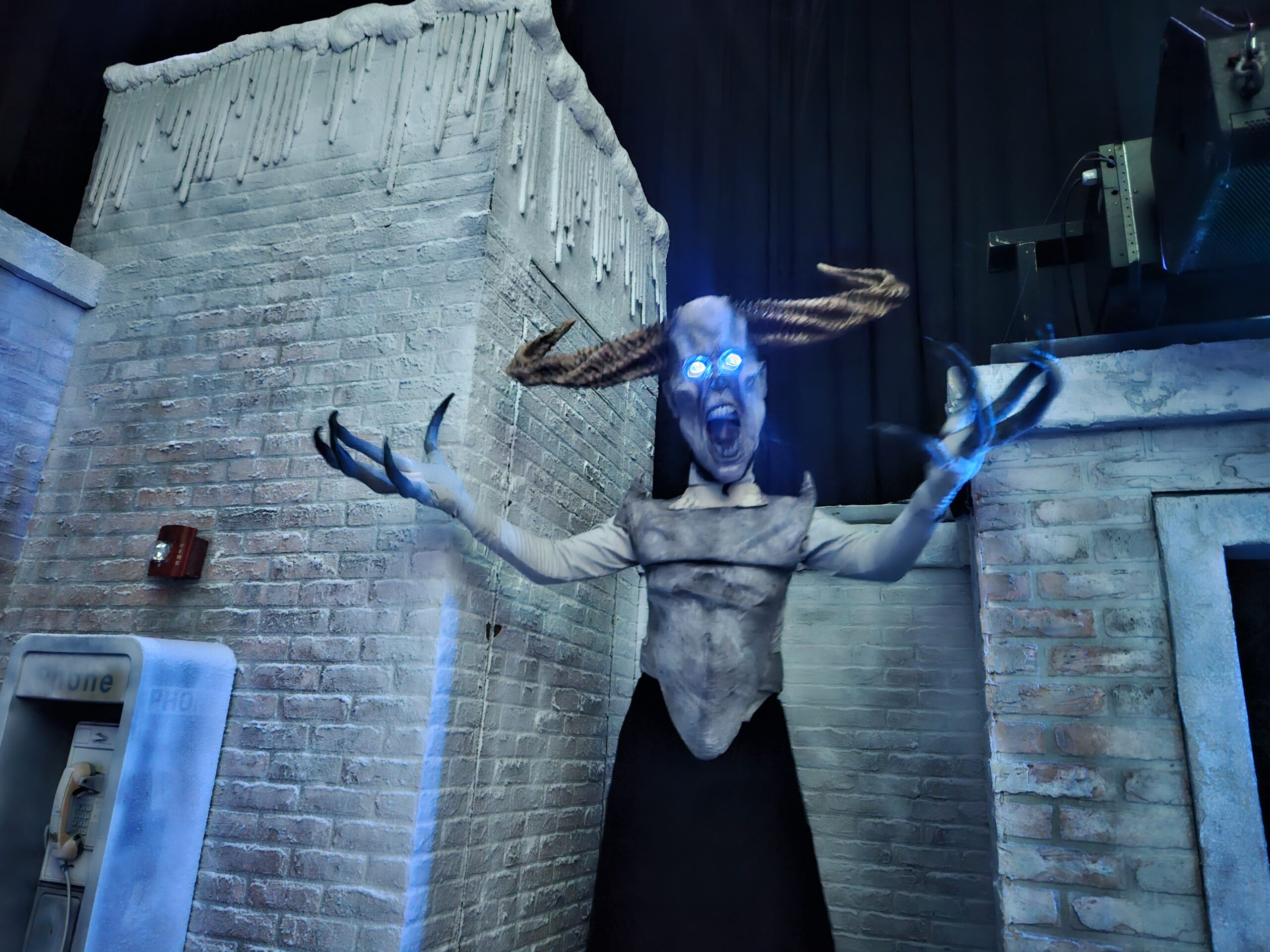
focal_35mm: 23
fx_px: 844
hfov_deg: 73.9
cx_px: 635
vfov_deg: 58.9
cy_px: 476
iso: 1600
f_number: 1.8
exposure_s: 1/12
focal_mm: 5.4
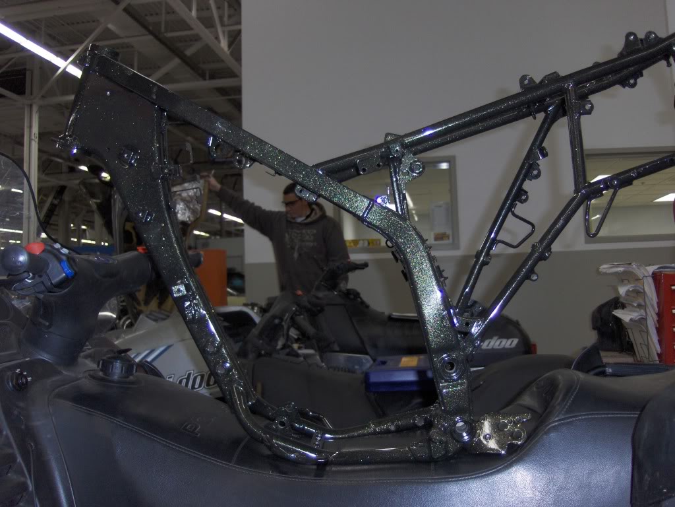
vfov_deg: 40.7
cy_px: 254
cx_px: 338
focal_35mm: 35
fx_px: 682
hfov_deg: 52.6
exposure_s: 1/60
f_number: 2.8
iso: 100
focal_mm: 7.5
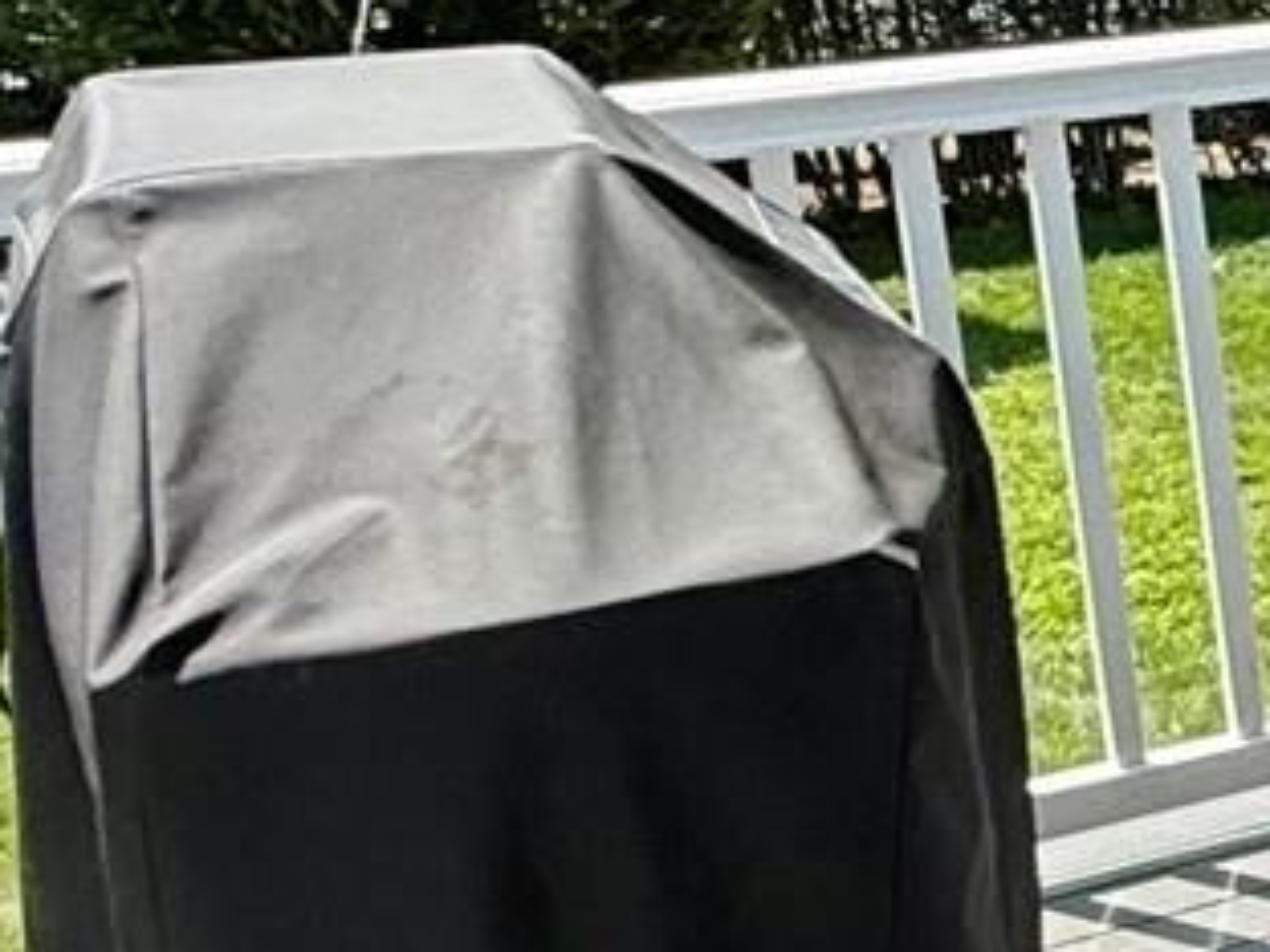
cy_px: 81
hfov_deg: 13.3
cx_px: 3301
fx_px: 3375
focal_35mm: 92
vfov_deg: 15.9
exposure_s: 1/596
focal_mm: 2.22
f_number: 2.2
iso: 64
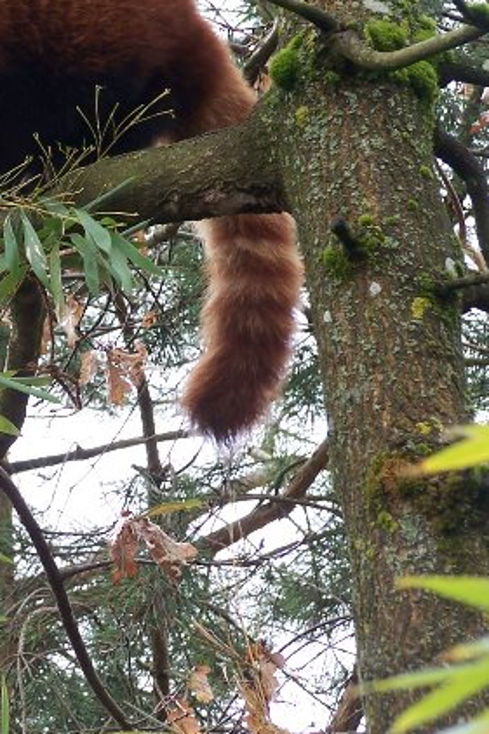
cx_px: -37
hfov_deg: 5.0
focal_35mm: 274
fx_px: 5587
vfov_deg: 7.5
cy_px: 320
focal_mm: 23.1
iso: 80
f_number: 3.2
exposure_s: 1/200
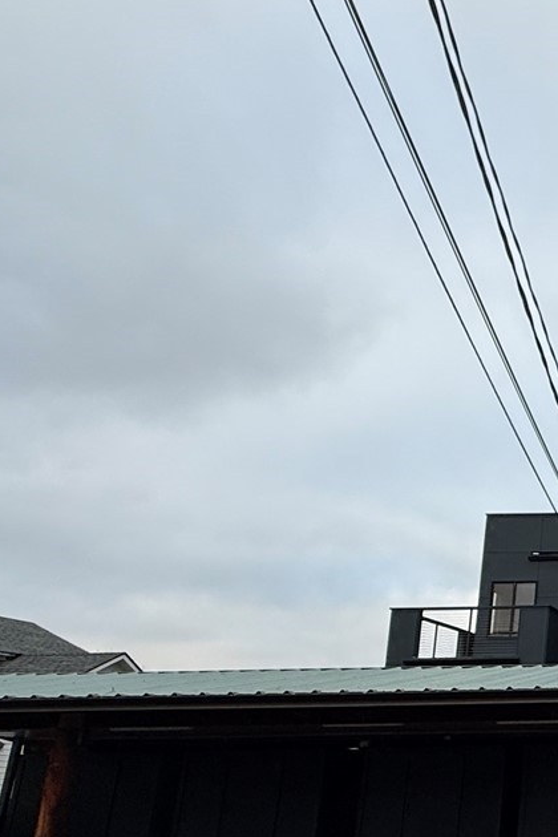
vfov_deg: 51.0
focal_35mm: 37
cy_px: 554
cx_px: 858
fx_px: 860
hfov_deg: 25.7
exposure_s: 1/214
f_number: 2.2
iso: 50
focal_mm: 2.22
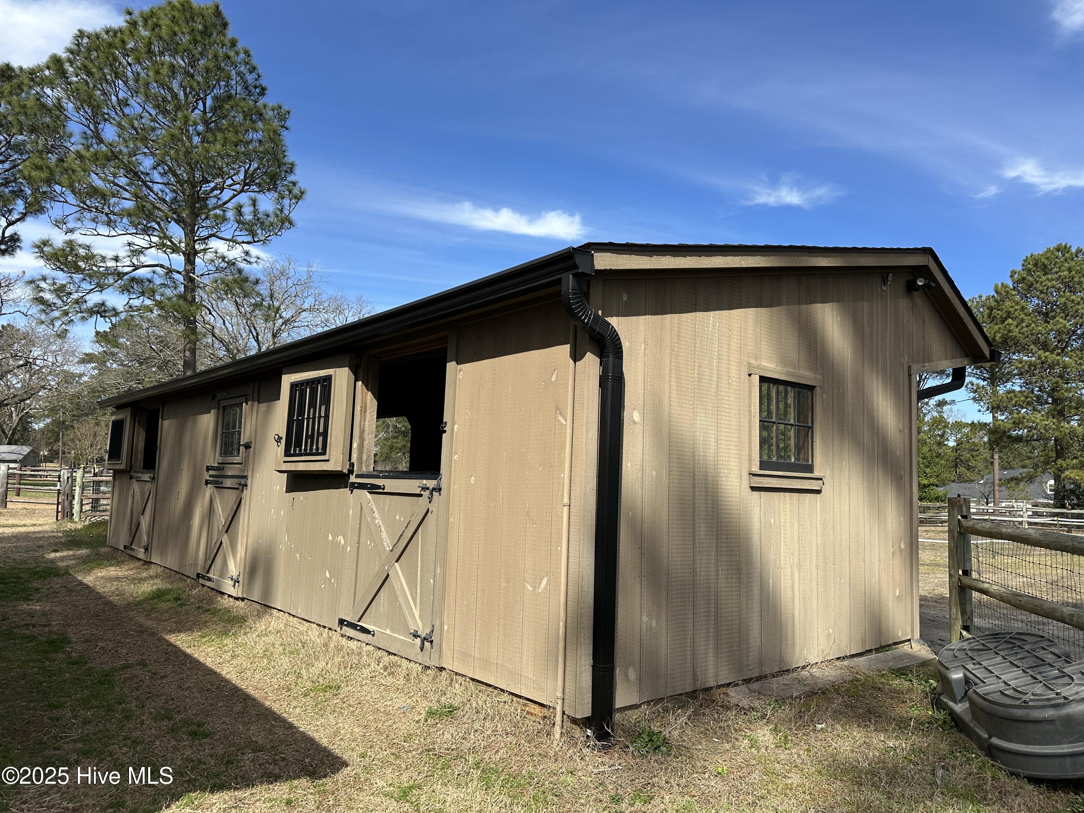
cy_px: 406
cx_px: 542
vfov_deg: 56.8
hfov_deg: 71.6
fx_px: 752
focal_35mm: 24
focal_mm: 6.86
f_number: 1.78
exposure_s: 1/3597
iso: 80
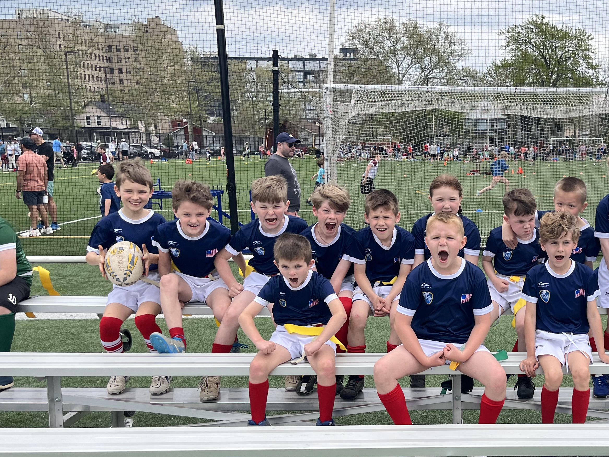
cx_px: 506
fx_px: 792
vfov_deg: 31.9
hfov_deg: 40.0
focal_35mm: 45
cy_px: 311
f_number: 1.6
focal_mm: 5.1
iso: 50
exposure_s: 1/1117
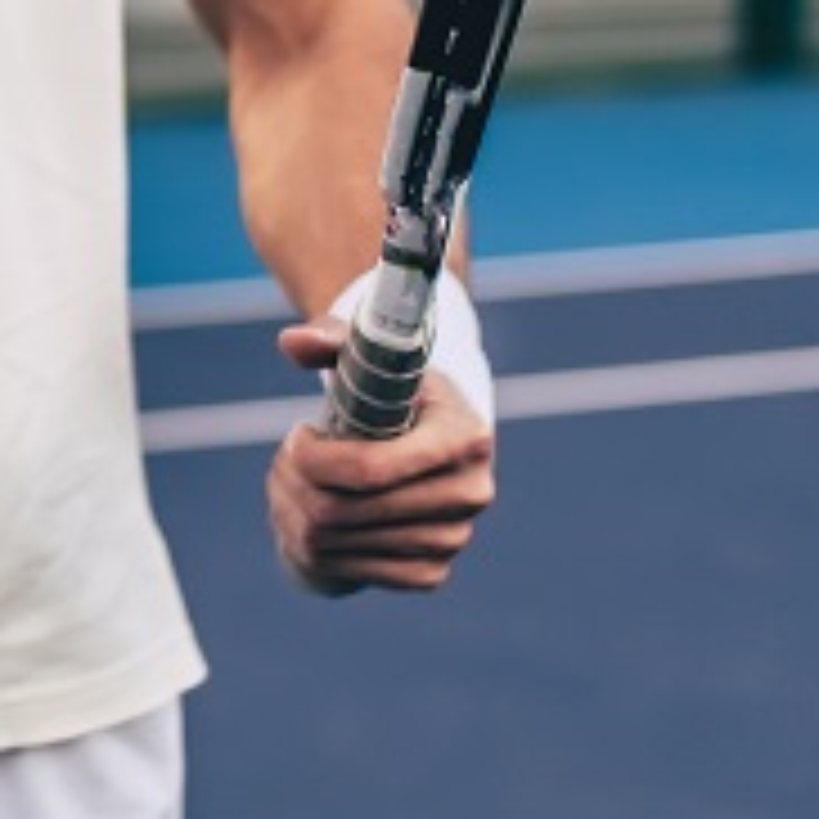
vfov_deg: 8.8
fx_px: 5246
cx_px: -616
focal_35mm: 196
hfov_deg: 8.6
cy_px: -81
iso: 200
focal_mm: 35
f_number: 2
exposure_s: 1/1000
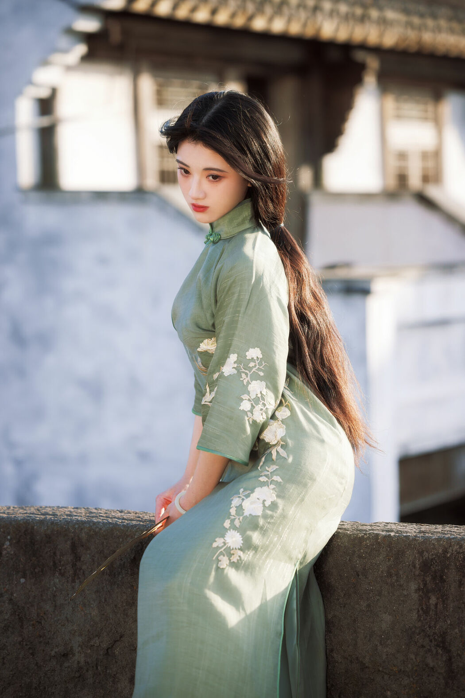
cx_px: 232
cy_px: 349
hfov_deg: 12.0
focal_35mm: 114
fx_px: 2209
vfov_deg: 17.9
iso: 100
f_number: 2.8
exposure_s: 1/500
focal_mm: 115
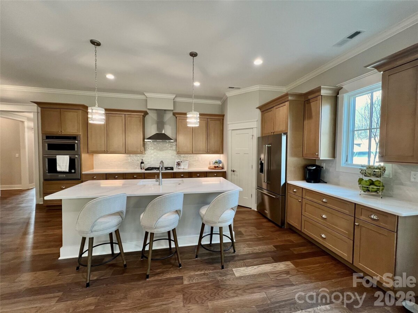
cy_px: 156
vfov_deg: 89.9
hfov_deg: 106.2
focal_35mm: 13
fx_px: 157
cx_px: 209
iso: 160
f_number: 1.8
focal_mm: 1.57
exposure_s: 1/120
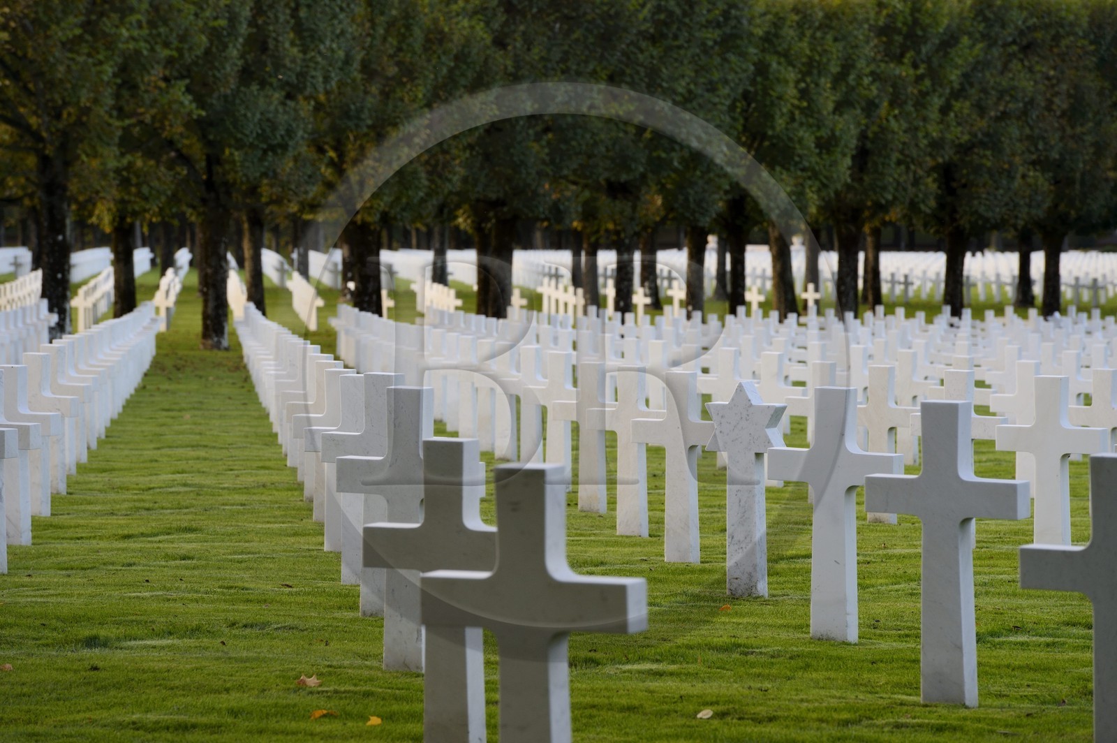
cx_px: 558
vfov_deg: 6.9
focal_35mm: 200
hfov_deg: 10.3
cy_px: 372
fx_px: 6200
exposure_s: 1/125
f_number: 9
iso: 400
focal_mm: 200
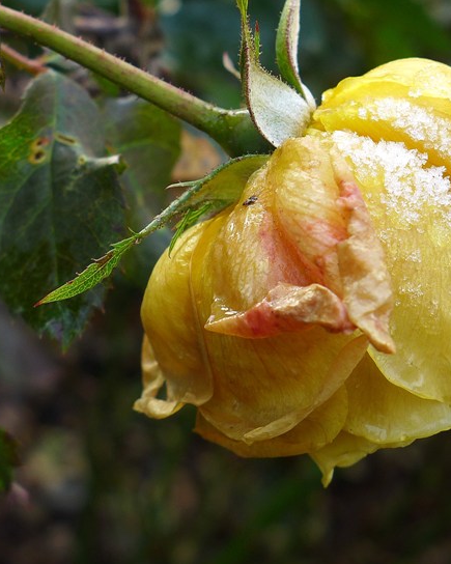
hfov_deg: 20.1
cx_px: 271
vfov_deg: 25.0
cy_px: 219
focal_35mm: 76
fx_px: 1268
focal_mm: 8.4
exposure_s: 1/200
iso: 80
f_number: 2.8
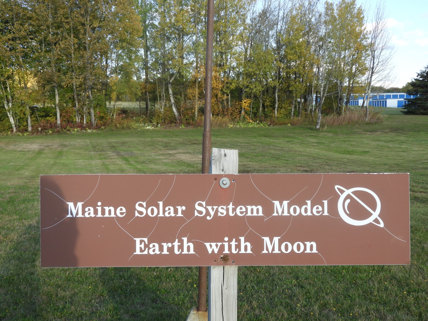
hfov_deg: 46.8
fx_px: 495
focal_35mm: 40
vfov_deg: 36.0
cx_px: 214
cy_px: 160
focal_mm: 7.2
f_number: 3.8
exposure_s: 1/250
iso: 100
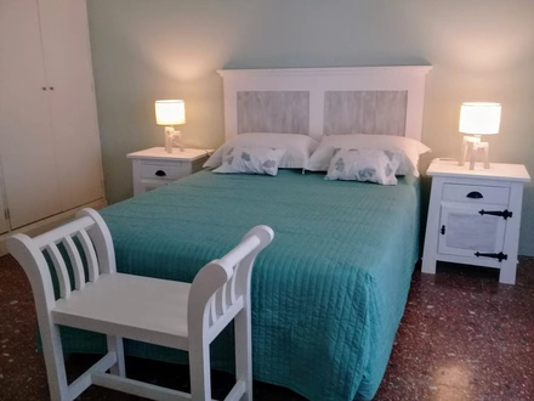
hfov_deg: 58.4
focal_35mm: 31
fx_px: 478
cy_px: 200
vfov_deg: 45.4
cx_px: 267
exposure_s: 1/33
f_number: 2.2
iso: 160
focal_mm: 3.3
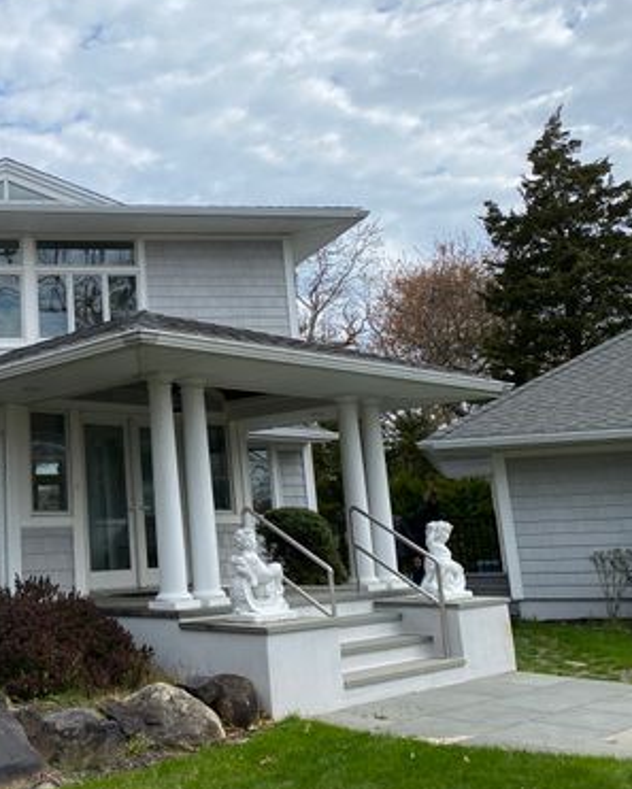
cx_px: 53
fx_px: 958
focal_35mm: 41
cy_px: 347
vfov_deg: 44.7
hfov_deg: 34.3
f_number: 1.8
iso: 32
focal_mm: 4.25
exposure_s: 1/3125
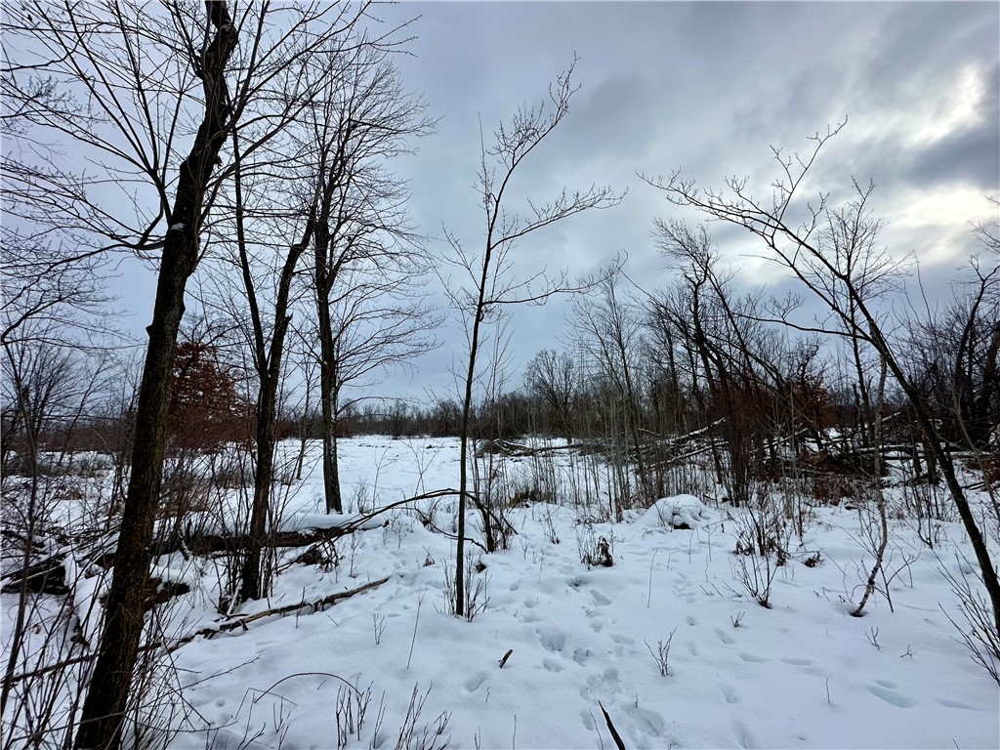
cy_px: 375
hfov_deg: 102.1
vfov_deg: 85.7
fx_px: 404
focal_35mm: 14
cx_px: 500
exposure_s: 1/2618
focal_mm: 2.22
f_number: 2.2
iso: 50
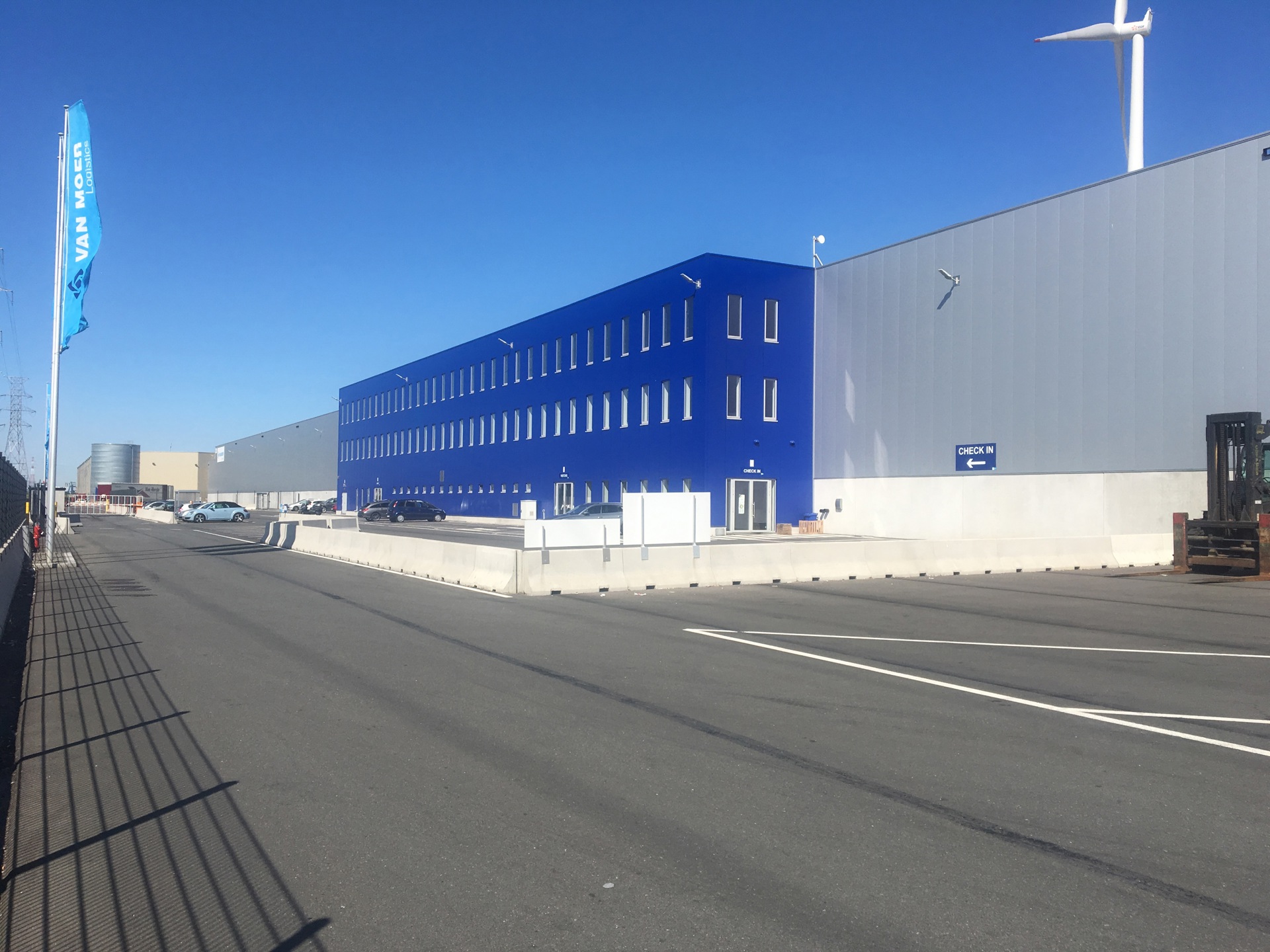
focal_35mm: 29
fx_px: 1064
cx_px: 635
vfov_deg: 48.2
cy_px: 476
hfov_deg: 61.7
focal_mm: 4.15
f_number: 2.2
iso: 25
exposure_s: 1/2198
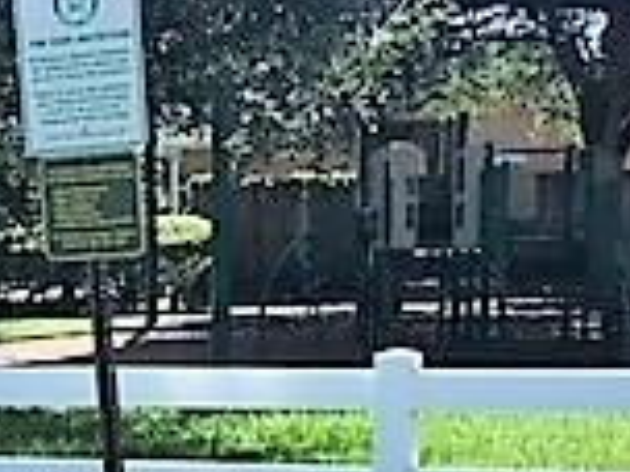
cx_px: -12
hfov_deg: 15.8
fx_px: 2220
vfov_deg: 11.8
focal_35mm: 122
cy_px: 638
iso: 25
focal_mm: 4.15
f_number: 2.2
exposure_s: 1/1399
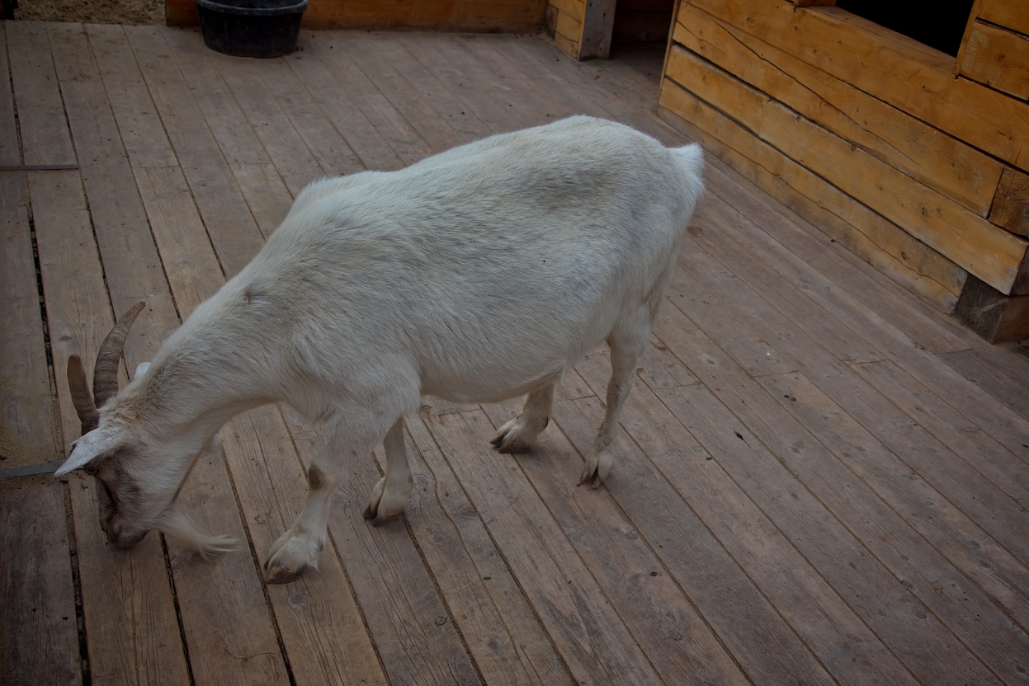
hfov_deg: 49.5
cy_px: 342
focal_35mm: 39
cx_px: 521
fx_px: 1115
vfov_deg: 34.2
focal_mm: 38
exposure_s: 1/250
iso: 100
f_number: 8
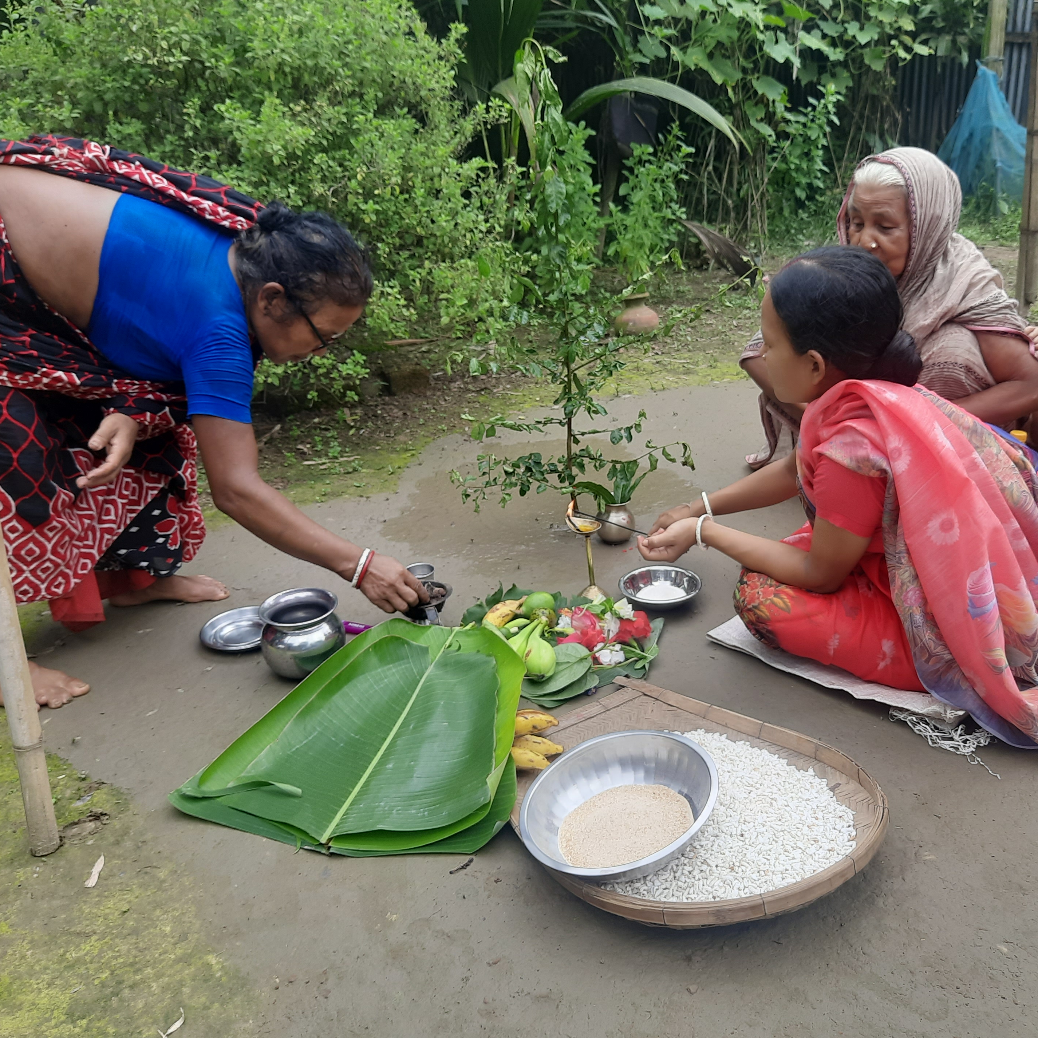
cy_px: 519
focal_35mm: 31
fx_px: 1052
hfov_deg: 52.4
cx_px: 572
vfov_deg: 52.5
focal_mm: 4.6
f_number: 2
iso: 20
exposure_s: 1/104
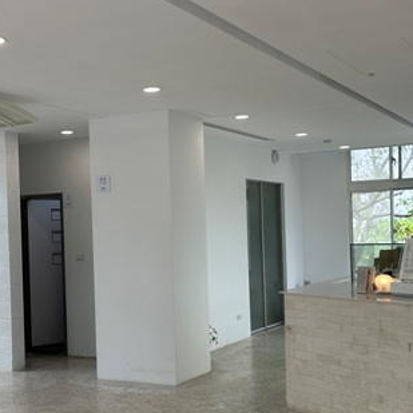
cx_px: 120
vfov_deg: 31.0
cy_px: 235
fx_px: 742
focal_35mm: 55
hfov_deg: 30.7
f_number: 1.78
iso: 80
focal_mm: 6.86
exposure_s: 1/441
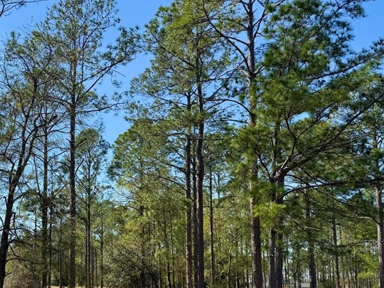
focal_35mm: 41
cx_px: 61
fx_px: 455
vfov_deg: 33.8
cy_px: 241
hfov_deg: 43.0
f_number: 1.78
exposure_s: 1/2445
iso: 80
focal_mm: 6.76
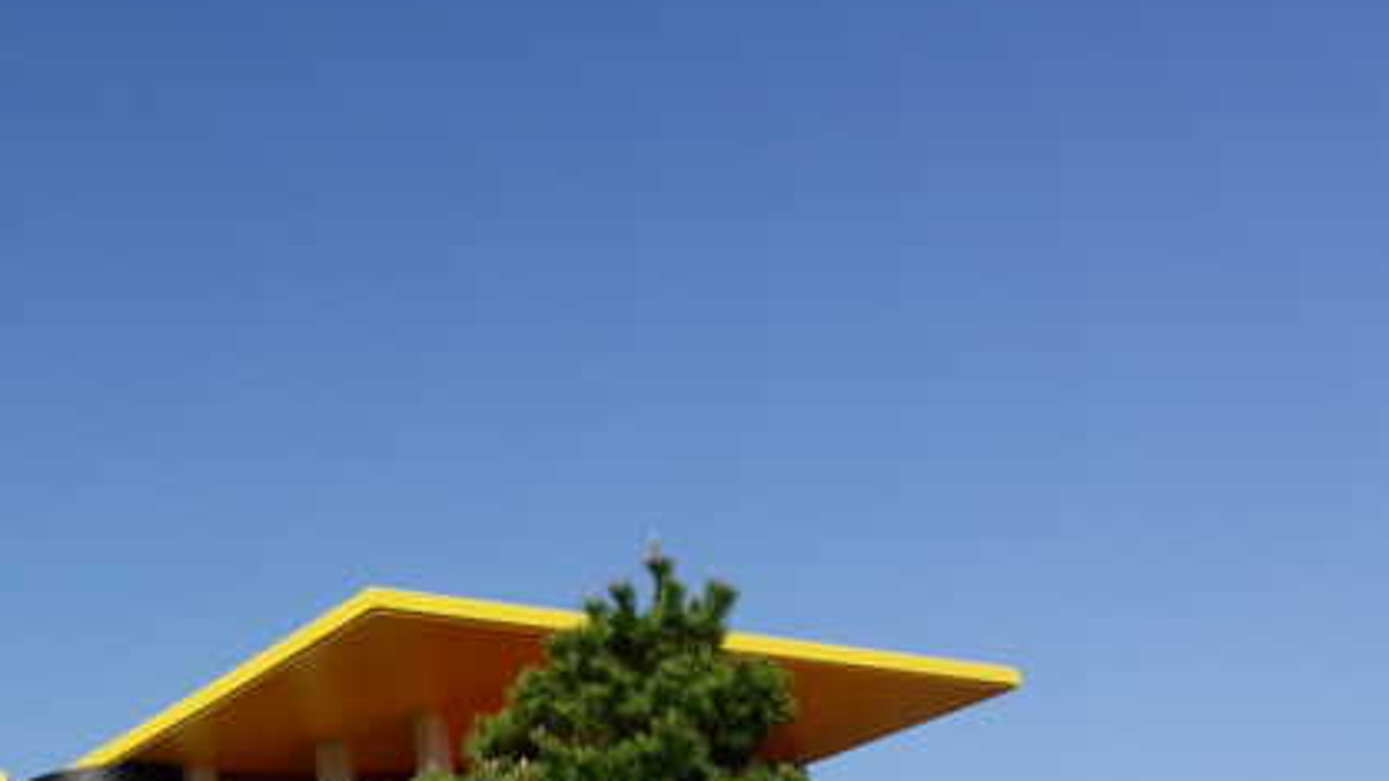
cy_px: 525
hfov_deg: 34.7
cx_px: -27
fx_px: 1989
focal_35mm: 54
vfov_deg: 22.1
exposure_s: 1/400
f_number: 8
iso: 125
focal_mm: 8.8
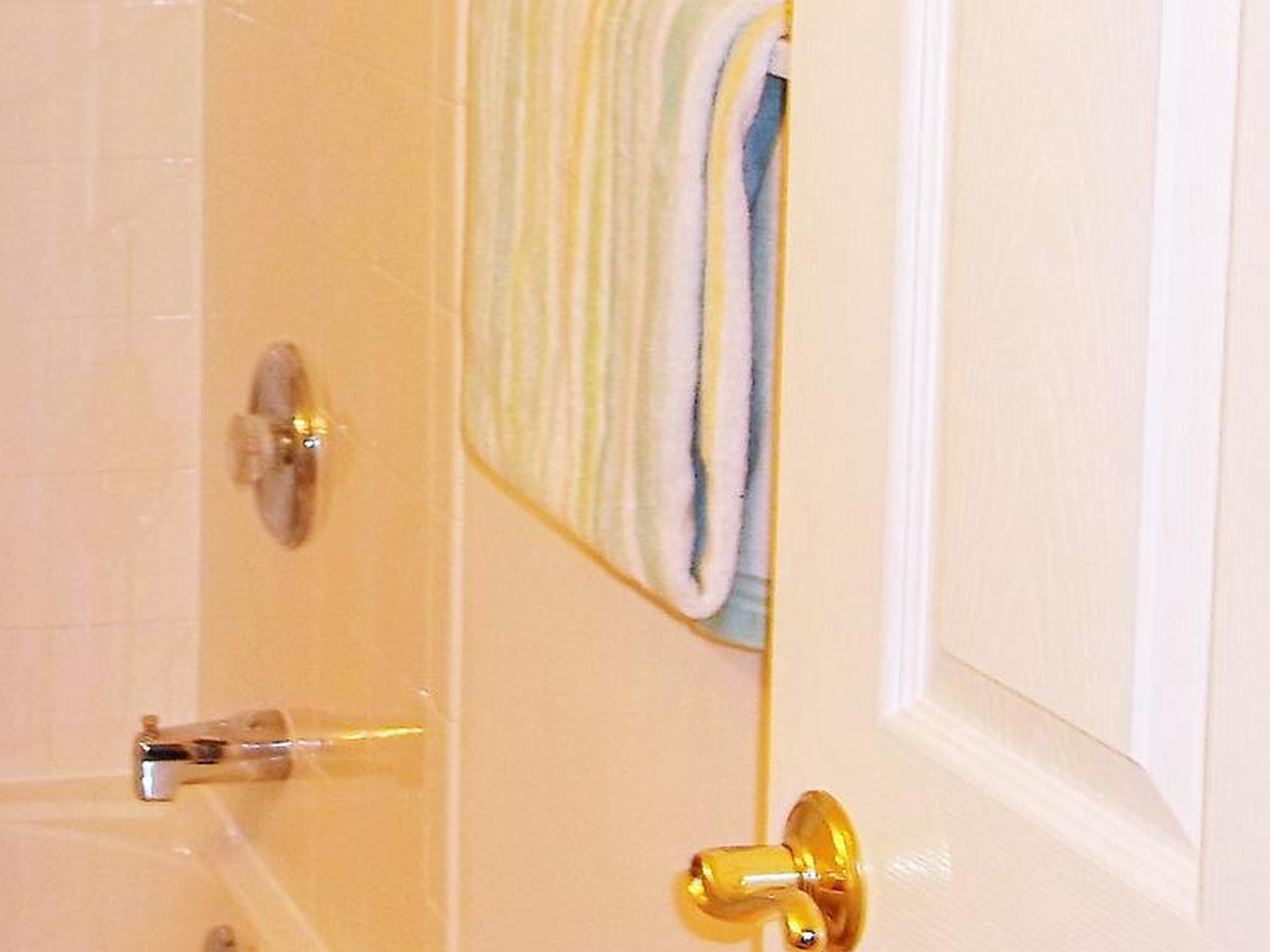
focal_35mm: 85
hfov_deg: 21.6
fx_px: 3118
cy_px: 158
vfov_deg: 17.2
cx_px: -181
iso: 80
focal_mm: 5.7
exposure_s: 1/30
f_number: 2.9
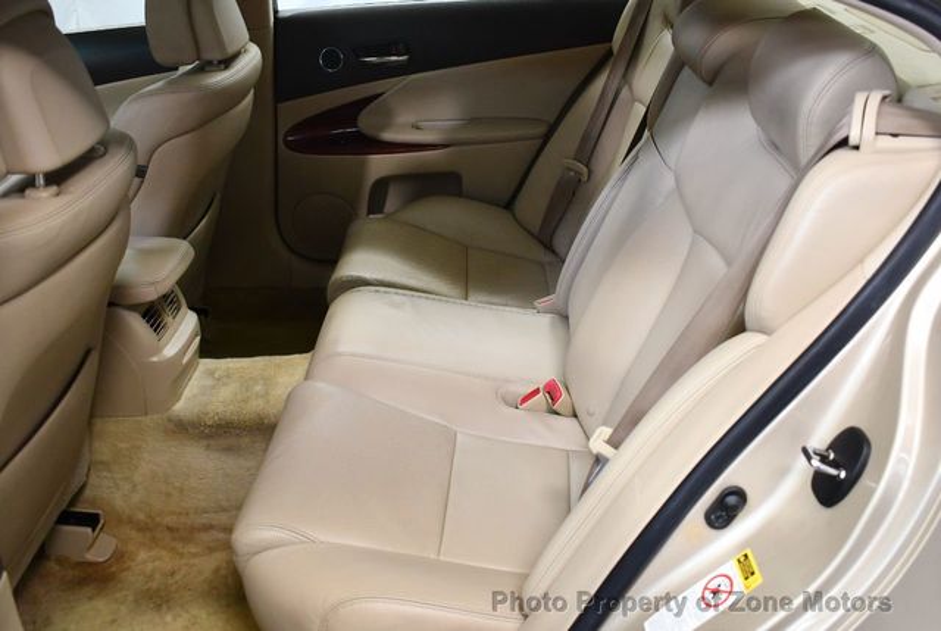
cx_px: 470
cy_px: 316
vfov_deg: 37.0
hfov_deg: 53.1
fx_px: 943
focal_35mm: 36
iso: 1400
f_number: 3.5
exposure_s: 1/125
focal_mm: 18
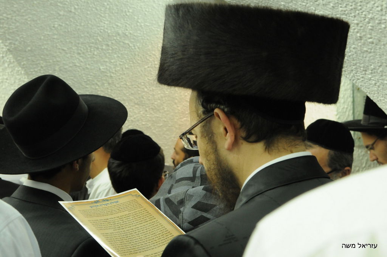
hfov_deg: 37.9
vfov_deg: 25.7
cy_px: 128
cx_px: 194
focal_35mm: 52
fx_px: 564
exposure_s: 1/100
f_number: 6.3
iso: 1600
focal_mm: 35
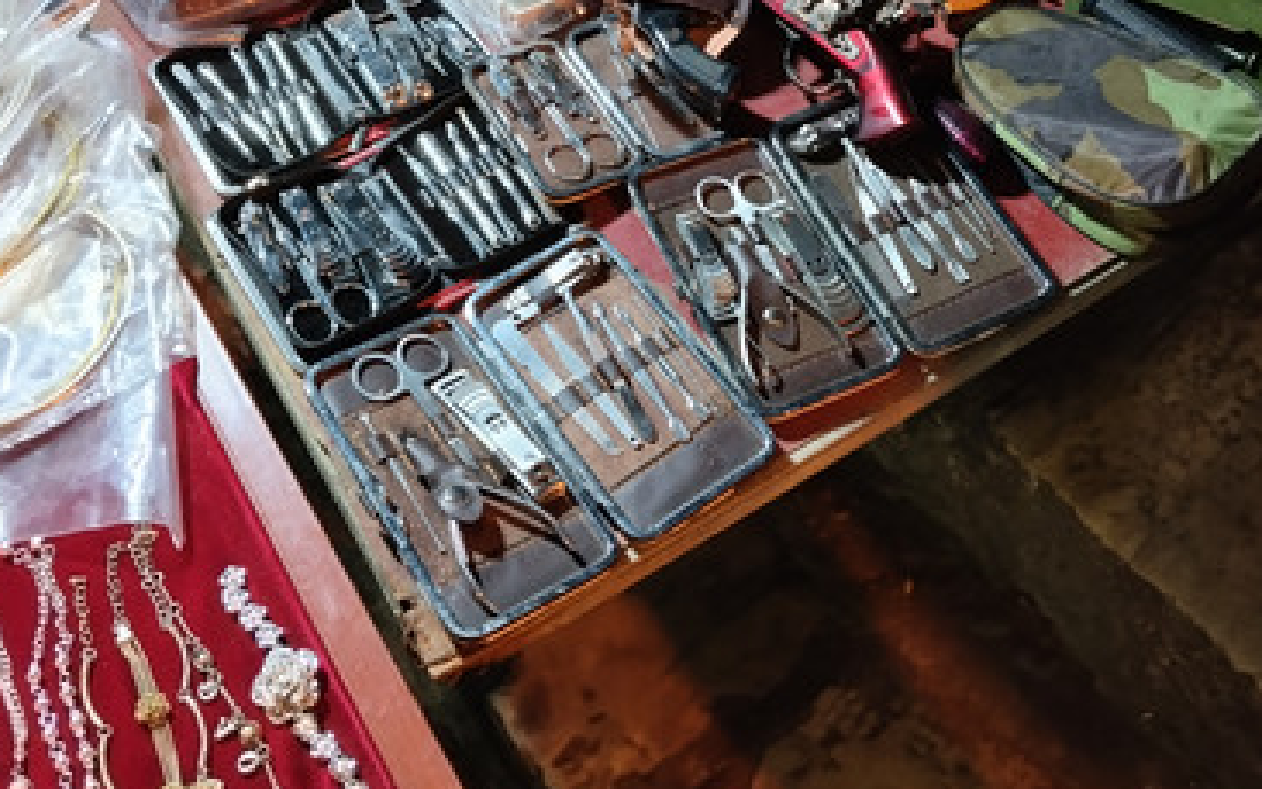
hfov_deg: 47.2
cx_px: 622
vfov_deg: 29.3
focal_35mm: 42
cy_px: 76
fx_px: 1445
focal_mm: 4.22
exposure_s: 1/25
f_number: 1.8
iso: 160
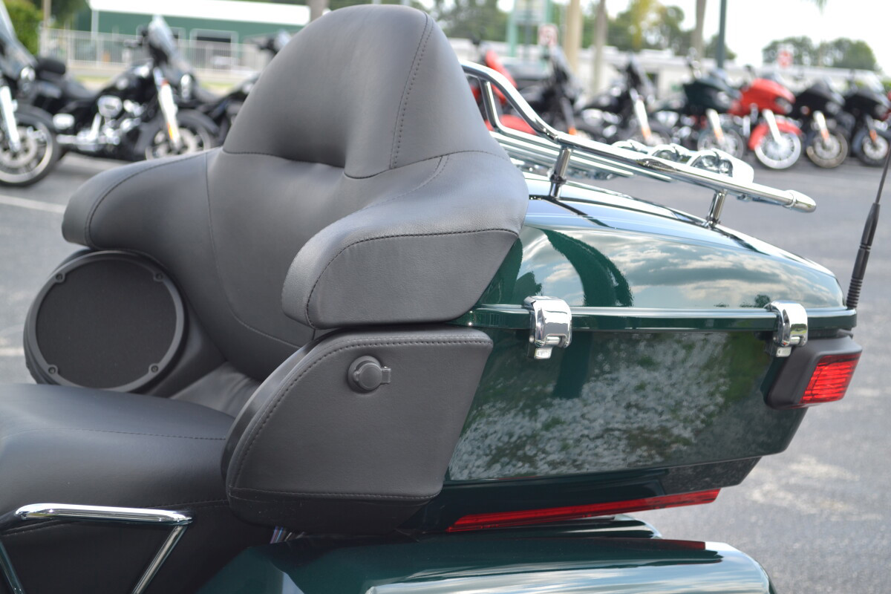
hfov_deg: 29.2
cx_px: 446
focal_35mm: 69
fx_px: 1708
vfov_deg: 19.7
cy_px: 297
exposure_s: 1/80
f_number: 5.3
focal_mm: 46
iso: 100
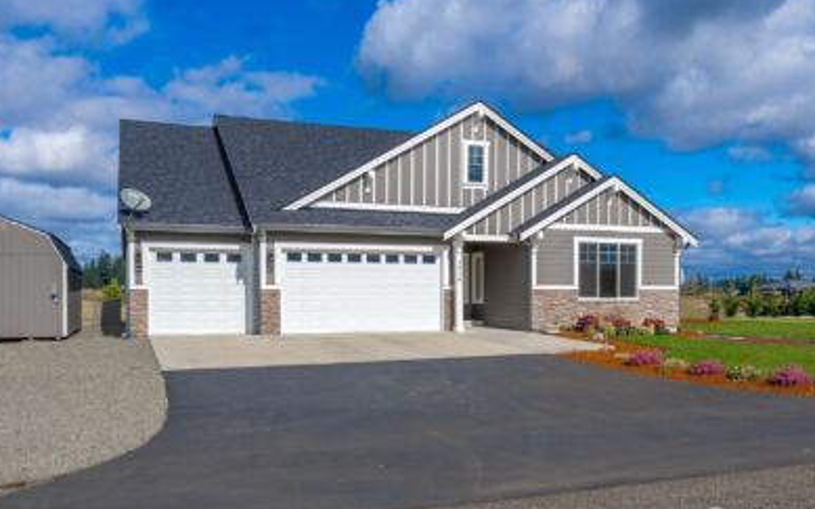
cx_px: 404
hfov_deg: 79.7
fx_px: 489
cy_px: 259
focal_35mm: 22
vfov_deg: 55.0
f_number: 7.1
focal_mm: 21
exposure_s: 1/200
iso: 80
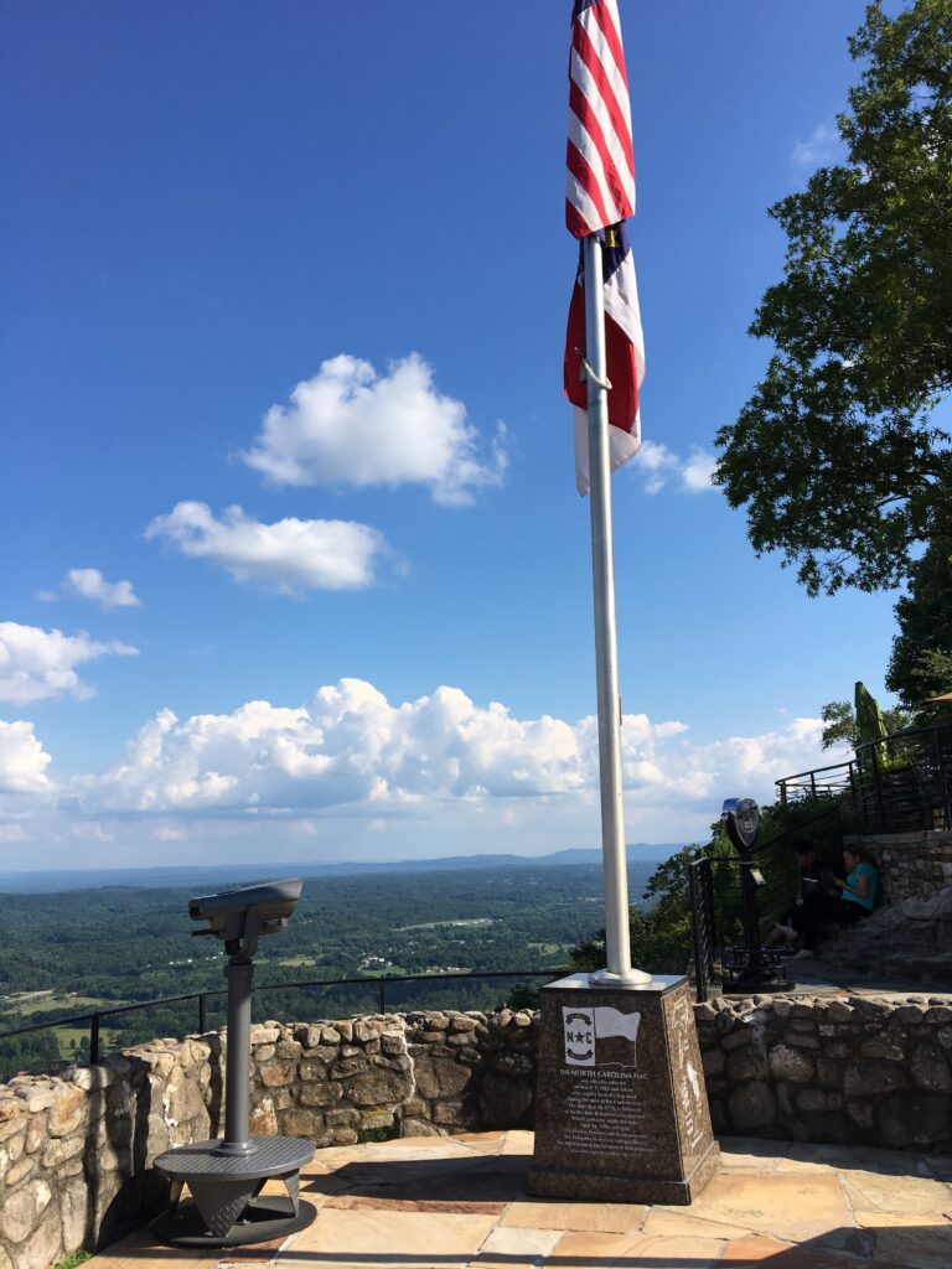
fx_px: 1063
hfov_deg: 48.2
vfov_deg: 61.7
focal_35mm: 29
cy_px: 634
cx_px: 476
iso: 25
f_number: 2.2
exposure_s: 1/1832
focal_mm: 4.15
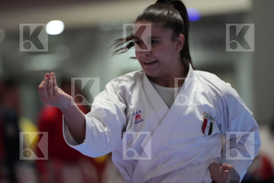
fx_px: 2146
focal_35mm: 282
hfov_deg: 7.3
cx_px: 137
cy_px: 92
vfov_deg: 4.9
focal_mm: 188
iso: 5000
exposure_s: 1/500
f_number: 2.8
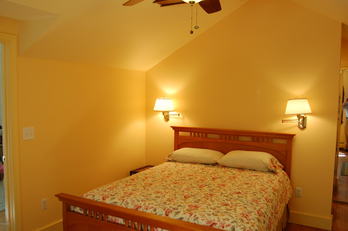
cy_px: 116
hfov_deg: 57.3
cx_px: 174
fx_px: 319
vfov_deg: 39.9
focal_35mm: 33
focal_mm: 22
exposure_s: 1/60
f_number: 4
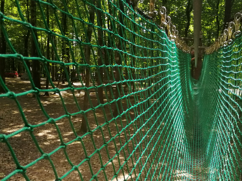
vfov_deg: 51.4
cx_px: 121
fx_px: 189
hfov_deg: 65.3
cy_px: 90
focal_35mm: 27
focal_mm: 3.95
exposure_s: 1/900
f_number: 1.8
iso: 400
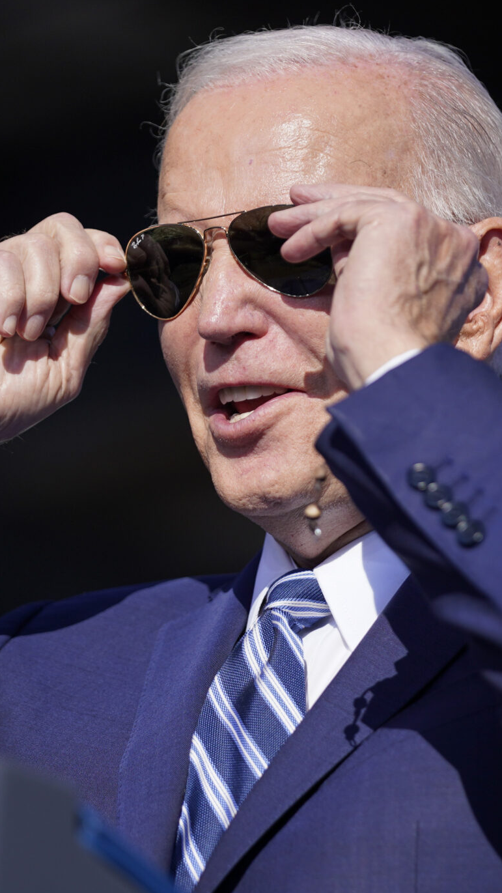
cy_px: 487
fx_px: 7456
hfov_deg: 3.9
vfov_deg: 6.9
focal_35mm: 315
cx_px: 321
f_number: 2.8
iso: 200
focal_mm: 161
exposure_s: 1/5000
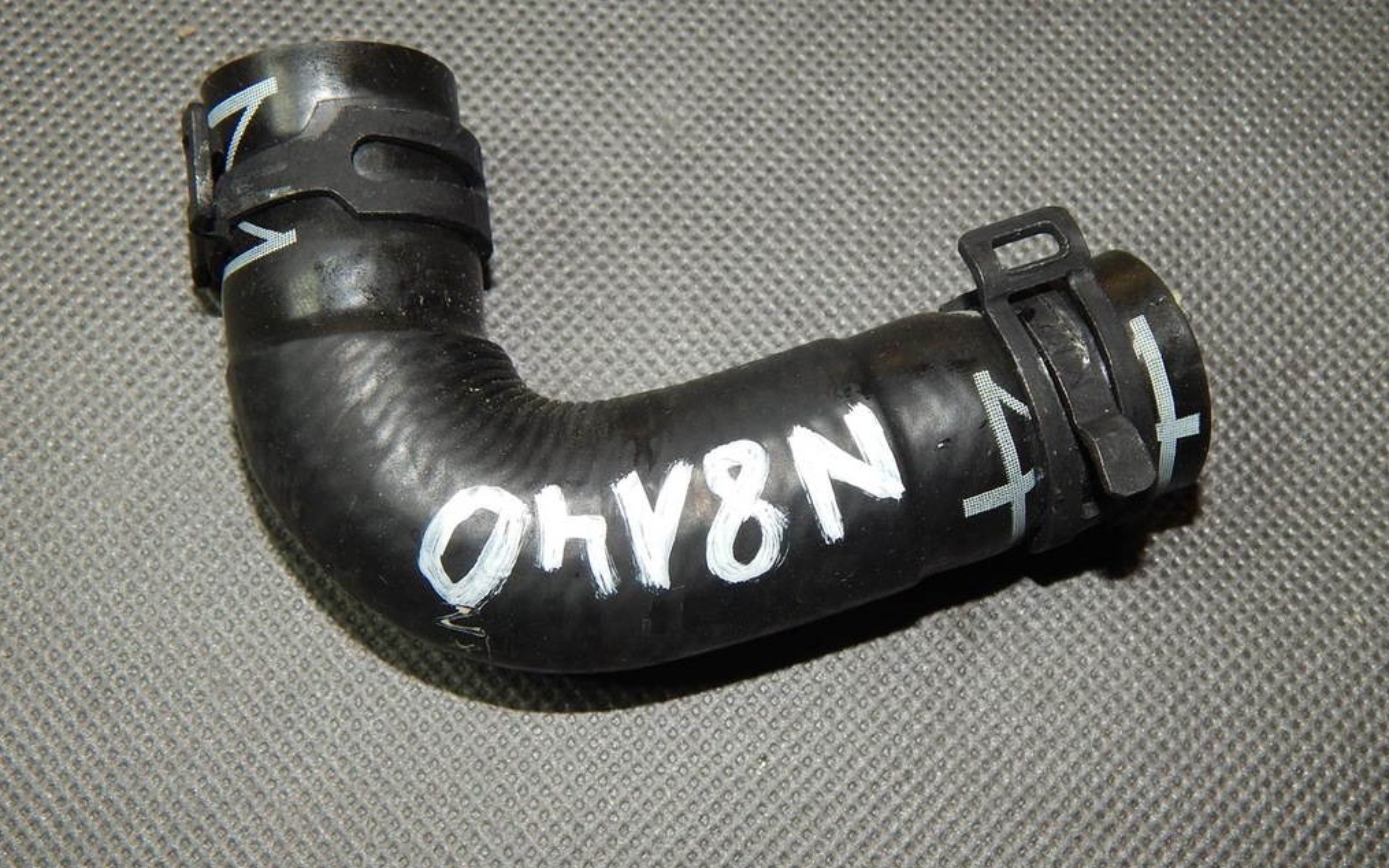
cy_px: 460
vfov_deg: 28.0
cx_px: 695
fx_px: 1741
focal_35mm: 46
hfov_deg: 43.5
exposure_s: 1/30
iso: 200
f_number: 7.1
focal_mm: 7.7
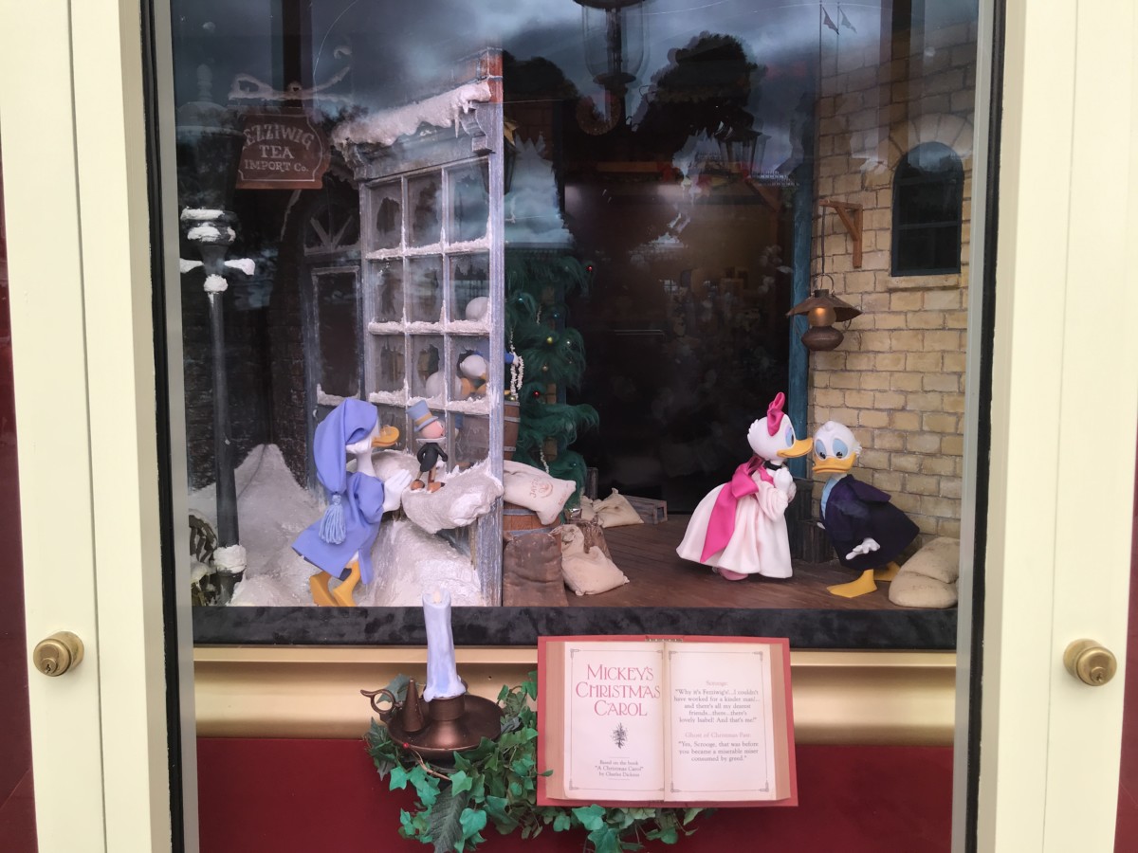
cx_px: 569
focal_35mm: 28
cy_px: 426
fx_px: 920
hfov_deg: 63.4
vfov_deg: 49.7
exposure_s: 1/689
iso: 20
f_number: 1.8
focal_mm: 3.99
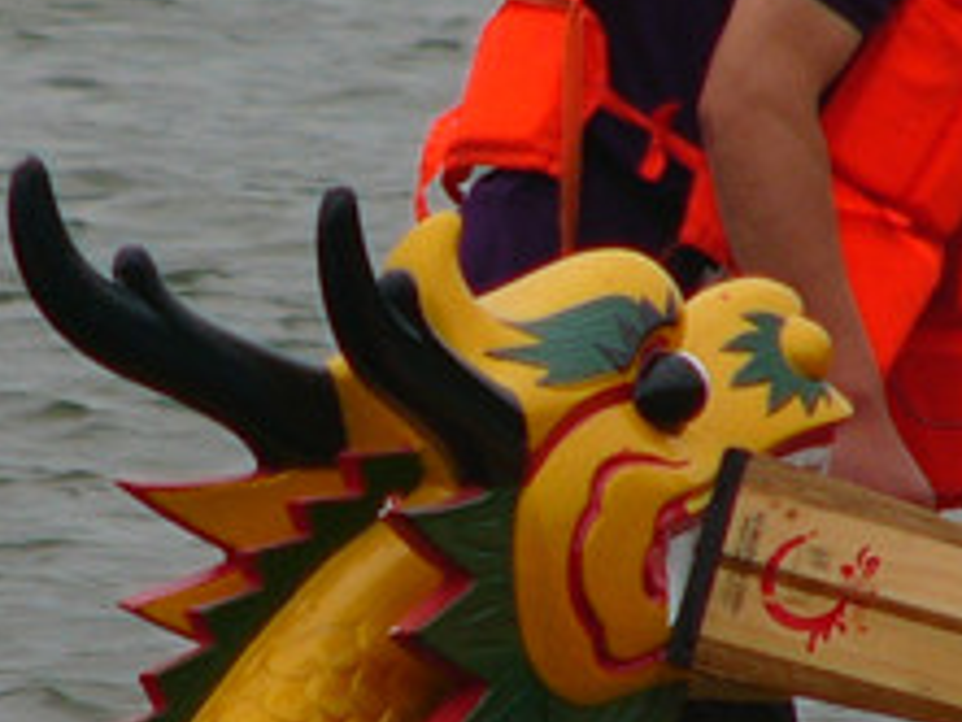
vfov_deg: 1.0
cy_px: 433
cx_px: 583
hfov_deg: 1.3
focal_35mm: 1561
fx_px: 43405
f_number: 4
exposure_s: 1/320
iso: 50
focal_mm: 72
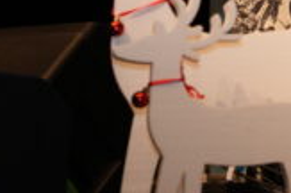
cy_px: -38
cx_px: 447
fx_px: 1500
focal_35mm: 186
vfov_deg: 7.3
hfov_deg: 10.7
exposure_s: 1/60
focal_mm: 57.6
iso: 1000
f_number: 5.6
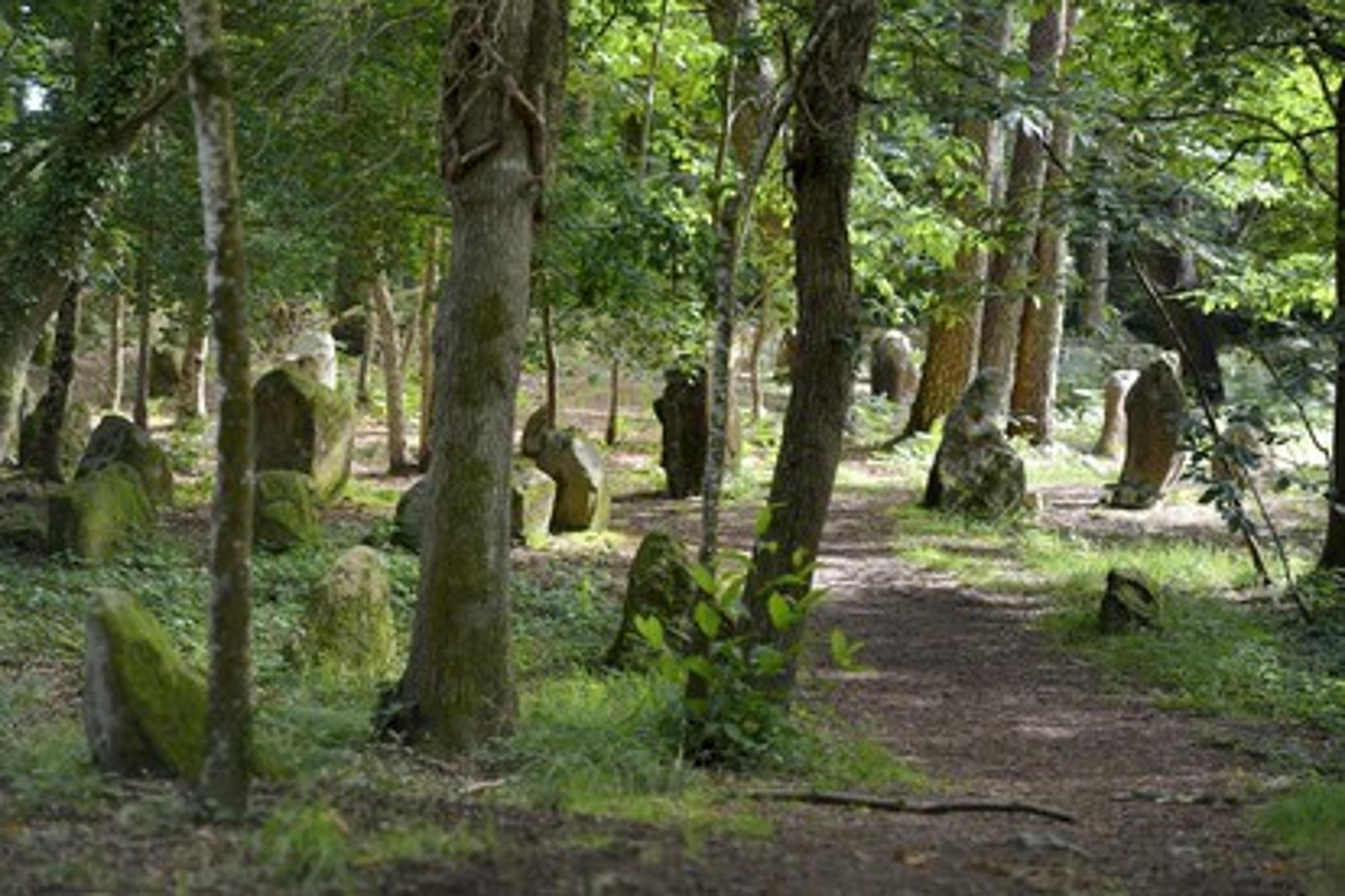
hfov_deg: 15.0
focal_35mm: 137
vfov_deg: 10.0
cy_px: 445
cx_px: 666
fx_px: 5118
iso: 400
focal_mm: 135
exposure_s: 1/100
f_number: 4.5
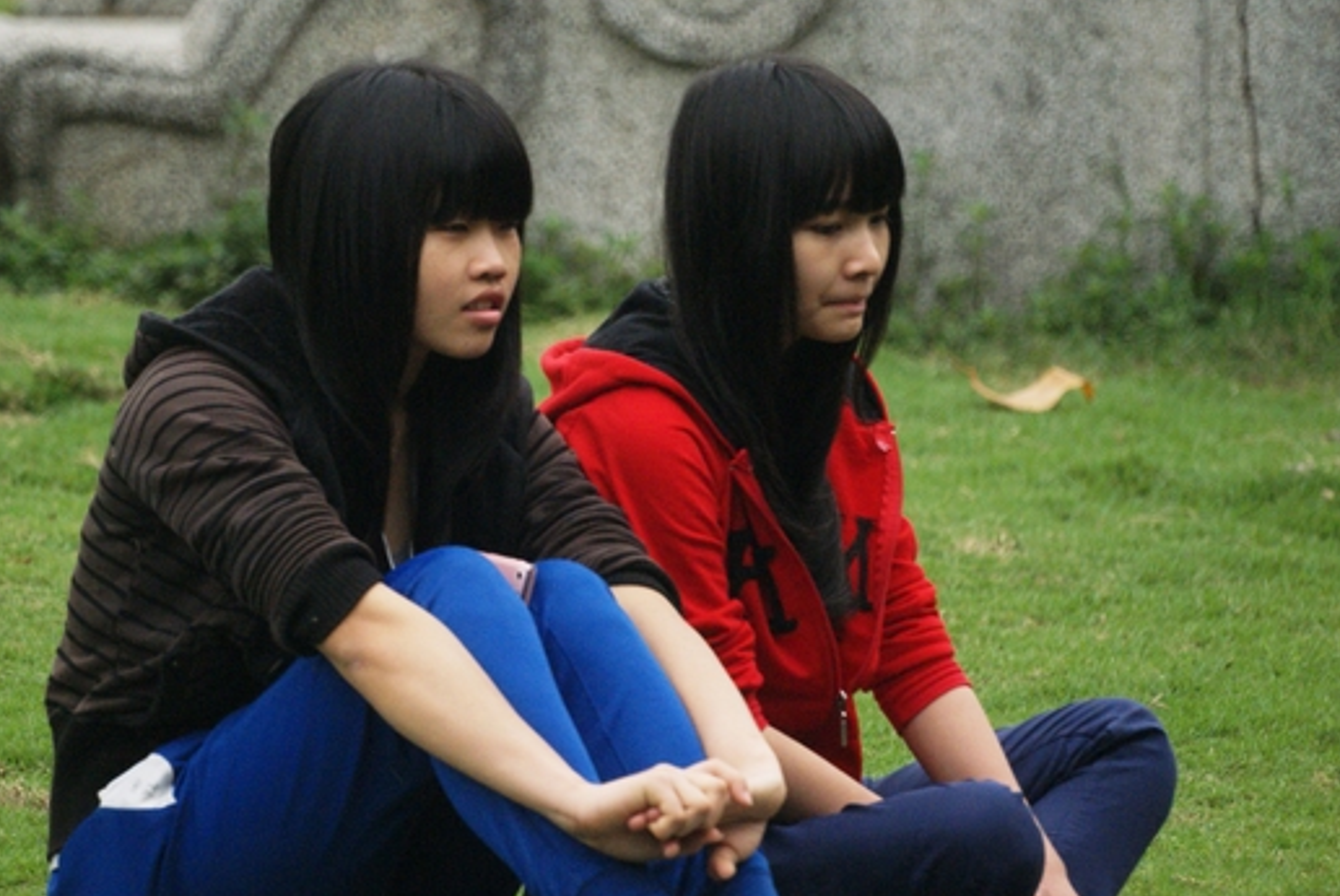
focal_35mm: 1017
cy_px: 496
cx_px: 571
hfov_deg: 2.0
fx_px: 37886
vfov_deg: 1.4
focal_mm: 500
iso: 400
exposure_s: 1/800
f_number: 8
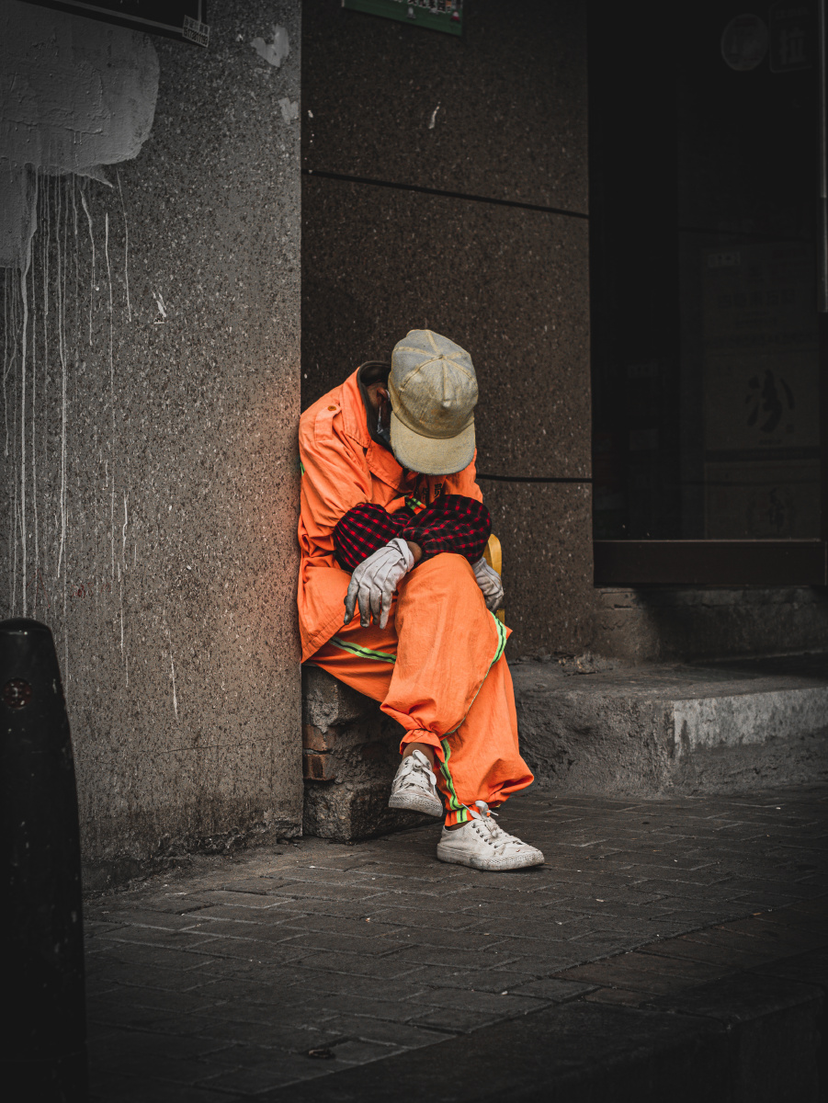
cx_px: 414
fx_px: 2741
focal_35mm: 86
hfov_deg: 17.2
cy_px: 552
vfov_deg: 22.7
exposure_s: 1/400
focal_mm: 43
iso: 200
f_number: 5
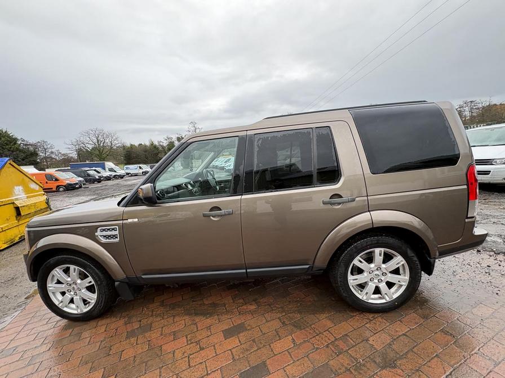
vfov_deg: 85.7
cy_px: 189
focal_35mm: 14
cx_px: 252
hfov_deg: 102.1
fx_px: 204
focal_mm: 2.22
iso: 40
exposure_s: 1/108
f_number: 2.2
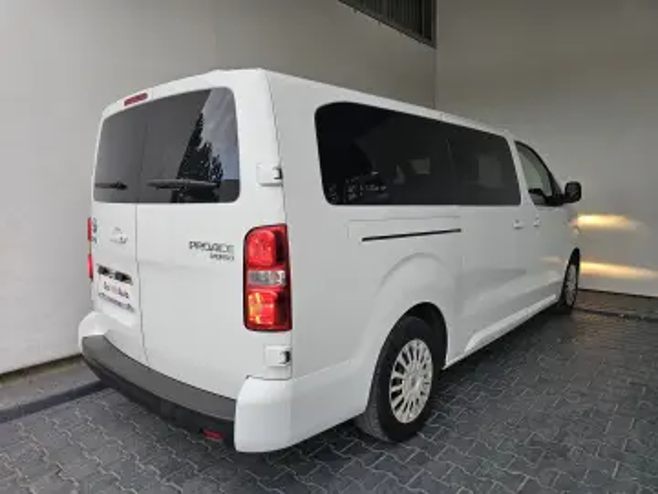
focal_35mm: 23
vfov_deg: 58.9
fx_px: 437
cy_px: 247
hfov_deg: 73.9
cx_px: 329
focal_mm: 6.3
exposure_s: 1/180
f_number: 1.7
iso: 20
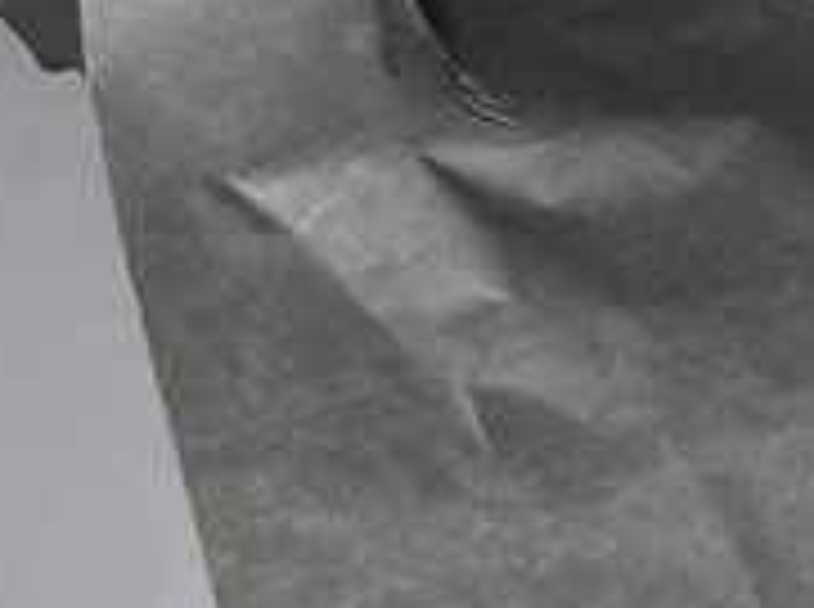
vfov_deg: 9.3
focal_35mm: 144
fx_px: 3379
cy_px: -779
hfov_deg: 11.5
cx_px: 1929
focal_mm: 4.2
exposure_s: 1/121
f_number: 1.6
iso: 50
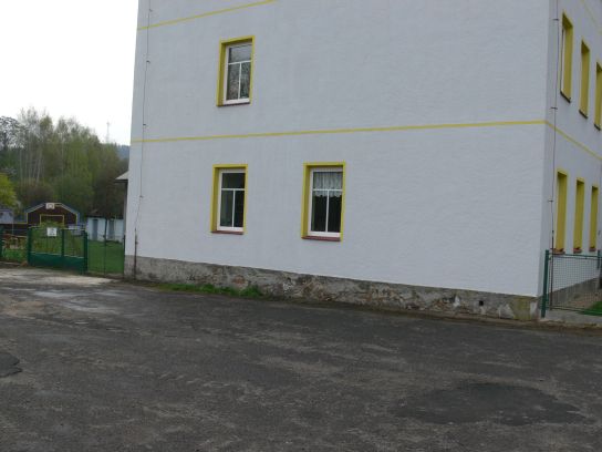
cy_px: 226
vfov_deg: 40.7
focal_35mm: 35
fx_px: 609
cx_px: 301
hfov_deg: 52.6
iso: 100
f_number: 5.6
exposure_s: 1/160
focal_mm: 7.4
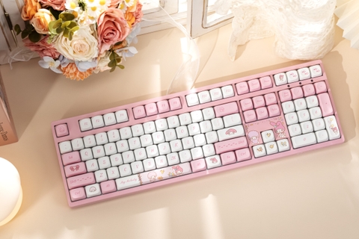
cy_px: 120
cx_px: 180
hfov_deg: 19.5
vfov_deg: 13.0
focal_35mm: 105
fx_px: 1047
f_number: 8
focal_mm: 70
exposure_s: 1/160
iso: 640
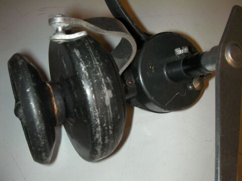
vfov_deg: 37.7
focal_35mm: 38
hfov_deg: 49.0
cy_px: 90
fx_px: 266
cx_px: 121
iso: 200
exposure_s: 1/30
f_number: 5.6
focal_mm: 6.3
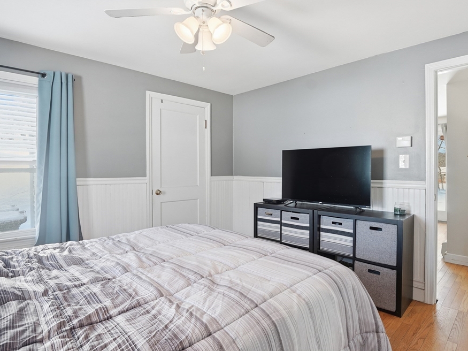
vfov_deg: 69.9
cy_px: 175
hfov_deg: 85.9
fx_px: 251
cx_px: 250
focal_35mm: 19
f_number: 7.1
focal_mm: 11
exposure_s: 1/125
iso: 400
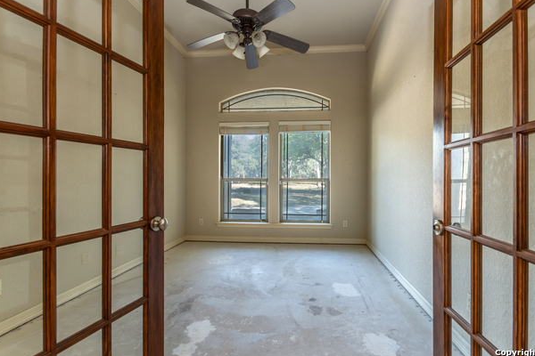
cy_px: 178
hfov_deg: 96.7
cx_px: 281
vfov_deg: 73.7
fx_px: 238
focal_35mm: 16
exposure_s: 1/30
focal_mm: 10
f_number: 7.1
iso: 250
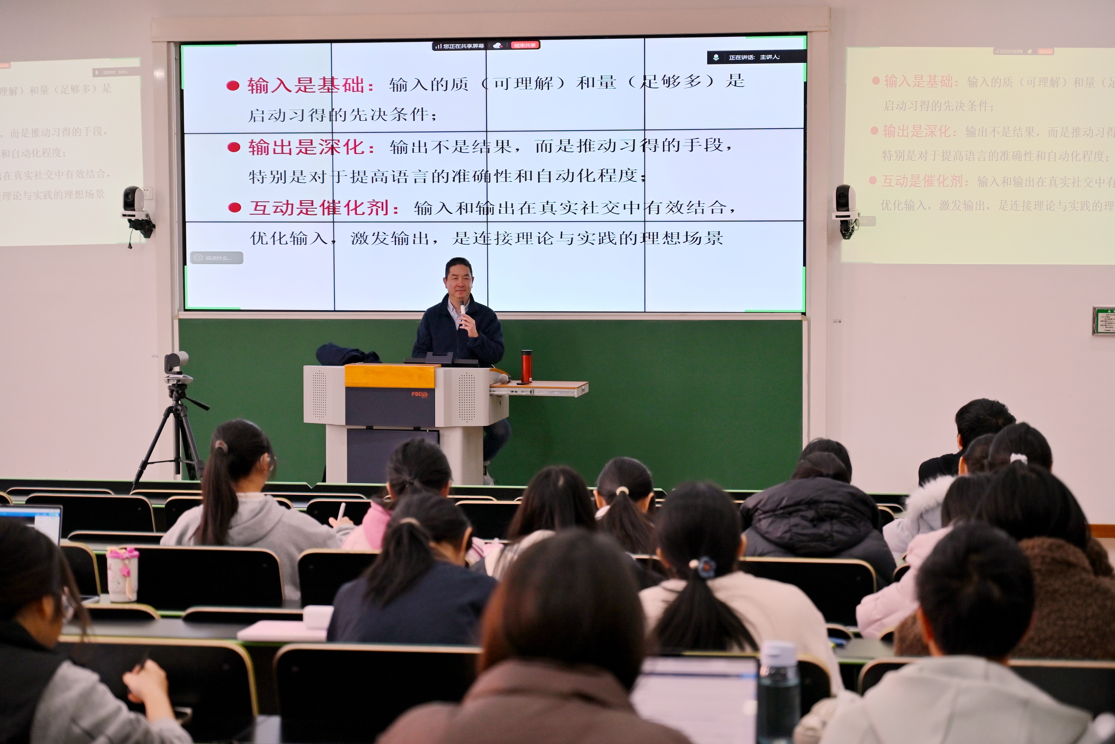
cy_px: 372
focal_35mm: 70
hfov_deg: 28.8
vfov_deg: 19.5
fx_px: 2169
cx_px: 558
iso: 400
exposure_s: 1/125
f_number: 4
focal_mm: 70
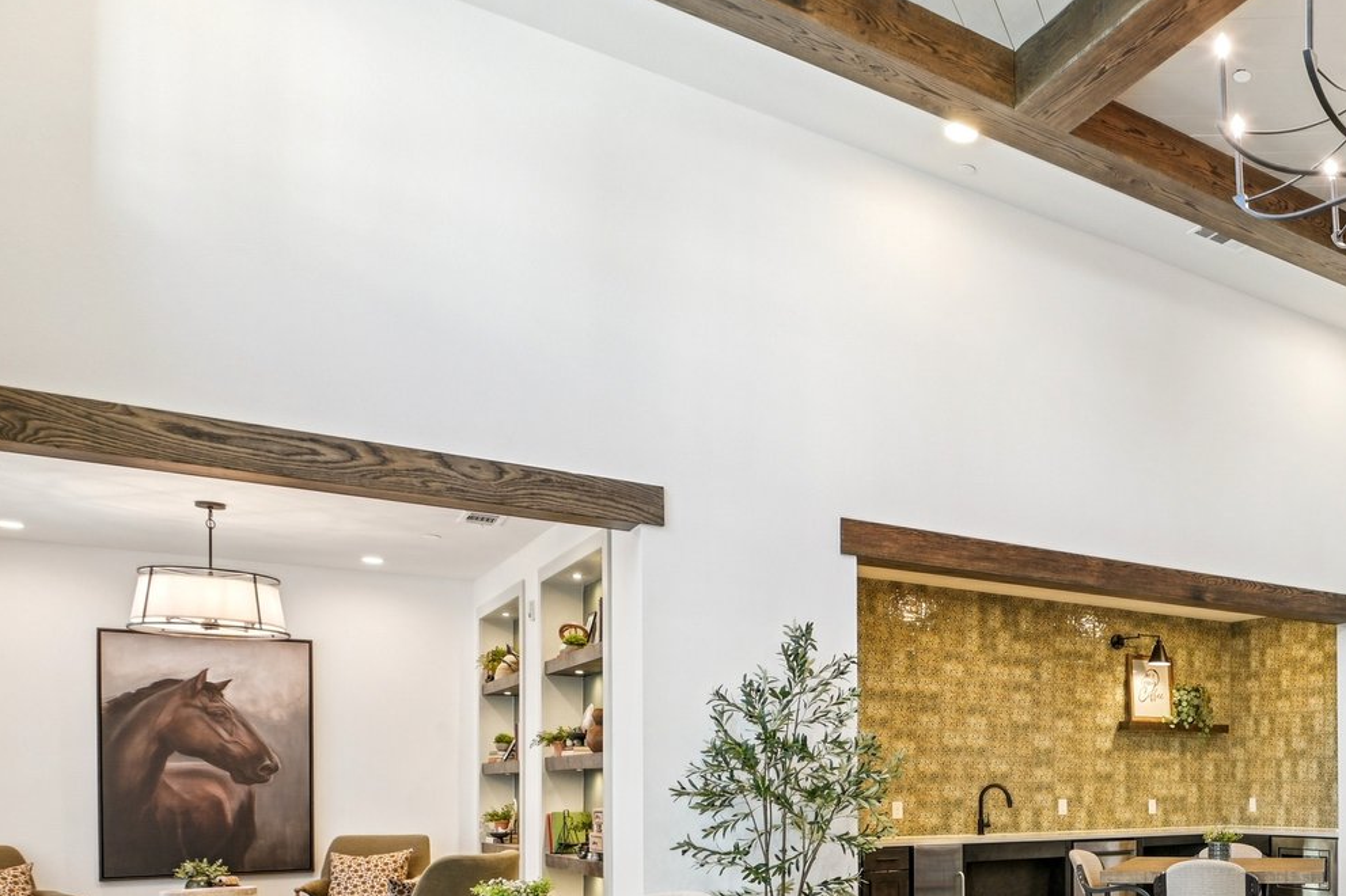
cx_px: 1235
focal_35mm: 31
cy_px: 783
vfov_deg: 39.6
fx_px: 1159
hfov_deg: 52.3
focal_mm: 15
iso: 400
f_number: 8
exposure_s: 1/15
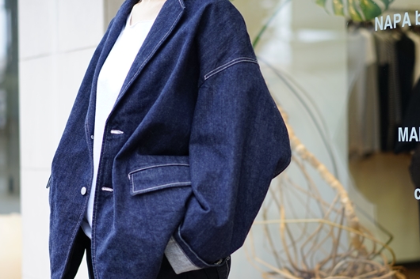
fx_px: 968
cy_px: 170
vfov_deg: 16.4
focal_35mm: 83
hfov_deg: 24.4
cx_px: 250
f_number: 1.8
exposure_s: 1/100
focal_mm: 55
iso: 100
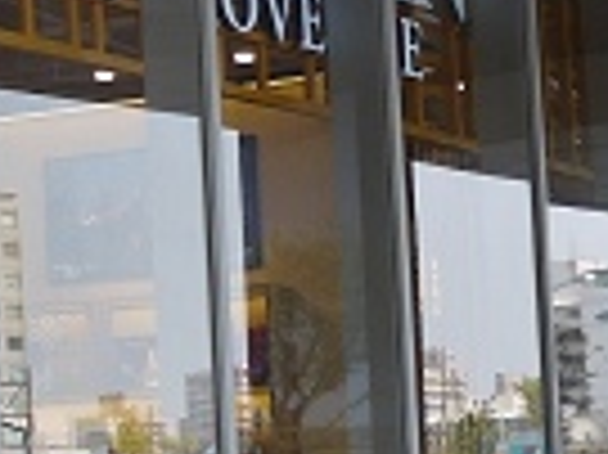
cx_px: -667
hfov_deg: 12.7
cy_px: 364
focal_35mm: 133
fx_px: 2334
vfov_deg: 11.1
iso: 100
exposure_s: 1/500
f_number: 2.5
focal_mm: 14
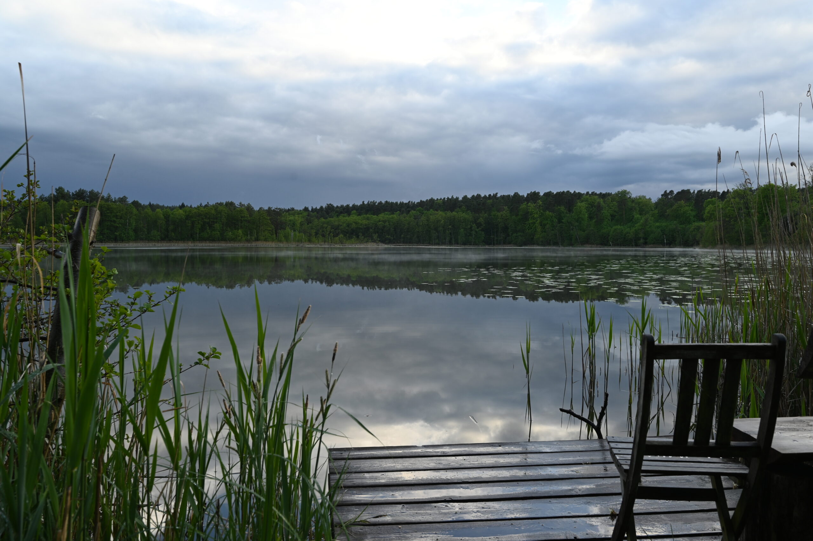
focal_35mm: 29
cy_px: 270
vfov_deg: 44.9
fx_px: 654
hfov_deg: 63.7
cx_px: 406
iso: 250
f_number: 8
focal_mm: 29
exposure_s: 1/160
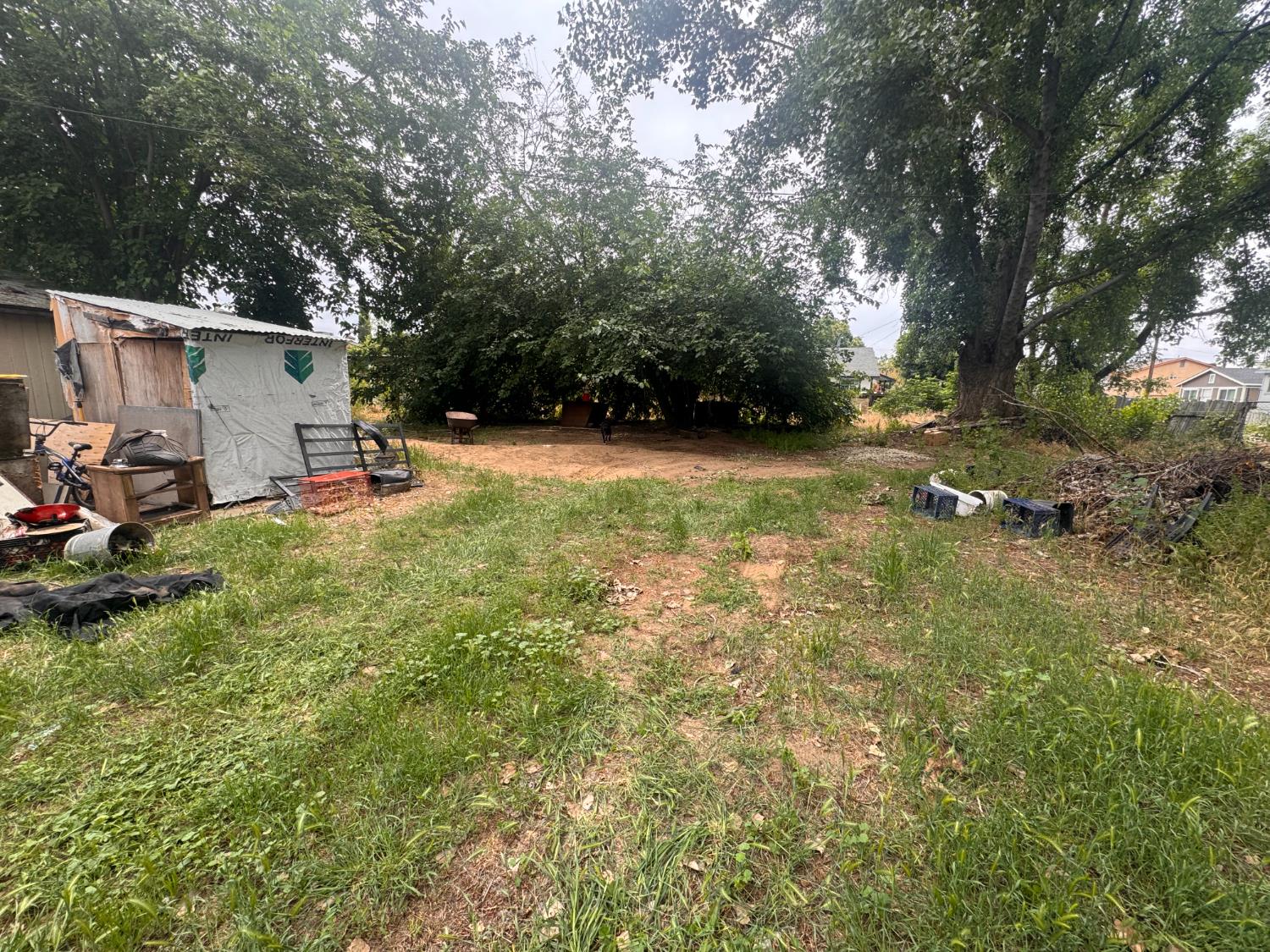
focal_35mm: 14
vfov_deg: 85.7
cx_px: 635
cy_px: 476
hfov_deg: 102.1
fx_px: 514
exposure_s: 1/371
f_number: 2.2
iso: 40
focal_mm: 2.22
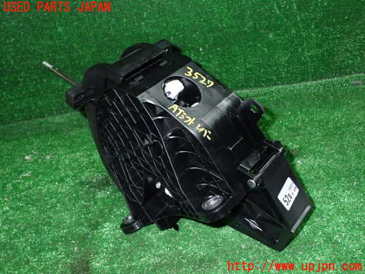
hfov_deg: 51.4
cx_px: 182
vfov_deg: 39.7
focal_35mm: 36
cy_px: 137
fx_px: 380
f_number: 7.1
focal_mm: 6.37
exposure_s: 1/40
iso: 800
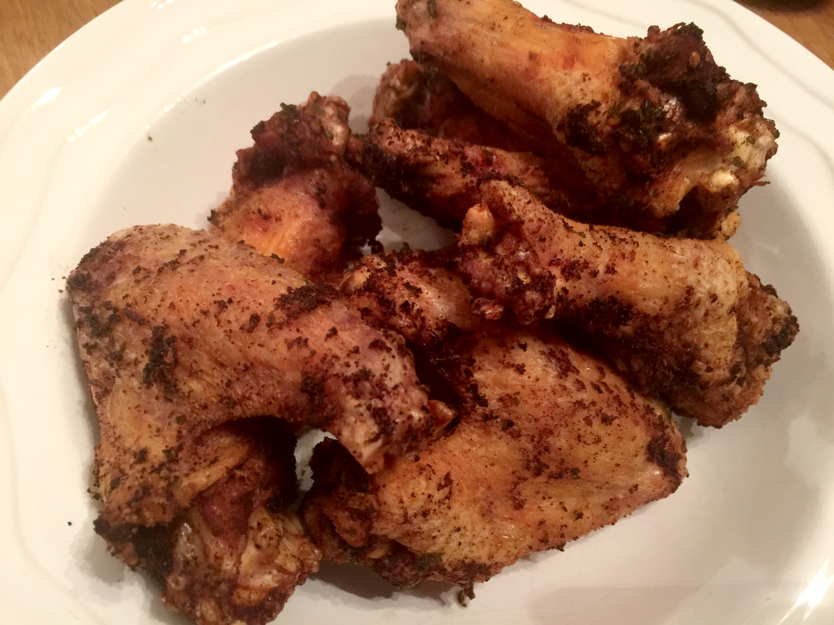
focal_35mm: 29
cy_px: 312
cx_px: 417
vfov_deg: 48.2
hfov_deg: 61.7
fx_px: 699
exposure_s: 1/10
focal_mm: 4.15
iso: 125
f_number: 2.2
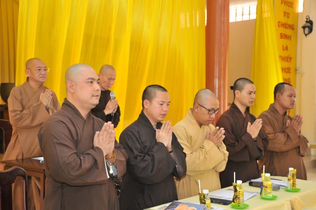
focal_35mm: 51
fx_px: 447
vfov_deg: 26.4
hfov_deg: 38.9
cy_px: 105
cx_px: 158
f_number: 4.2
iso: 1000
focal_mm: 34
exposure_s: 1/50
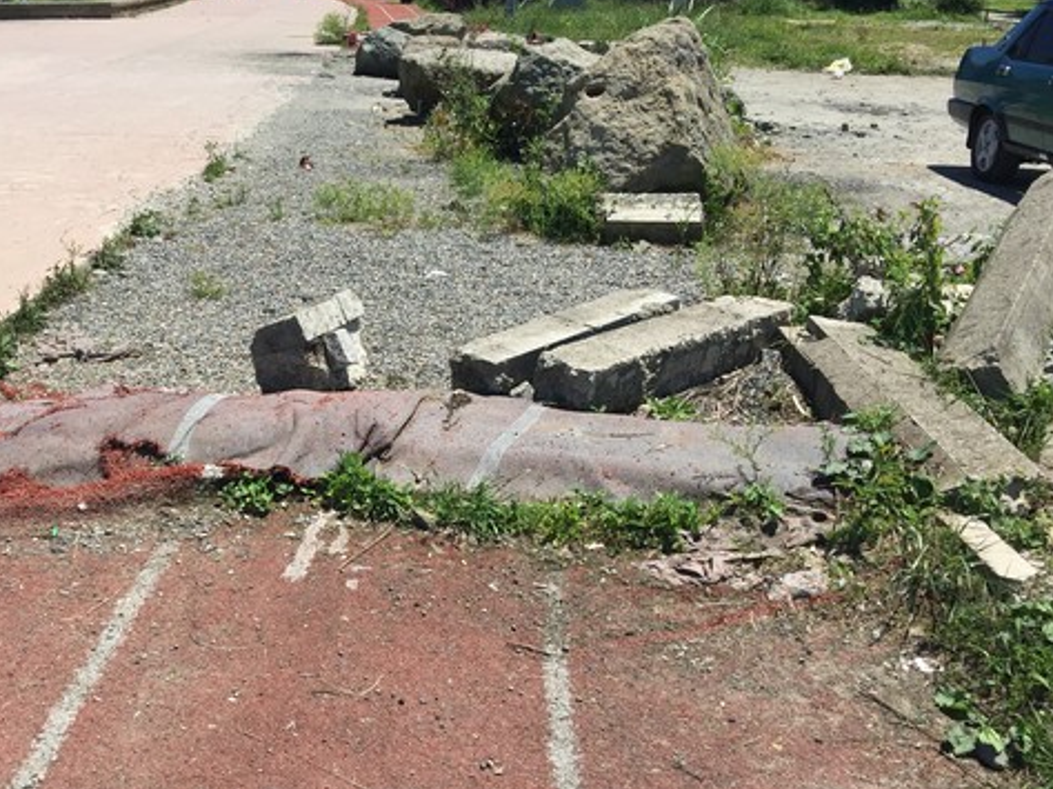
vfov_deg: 35.1
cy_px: 420
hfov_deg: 45.3
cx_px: 380
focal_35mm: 41
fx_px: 1247
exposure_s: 1/2475
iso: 32
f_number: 2.2
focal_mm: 4.15
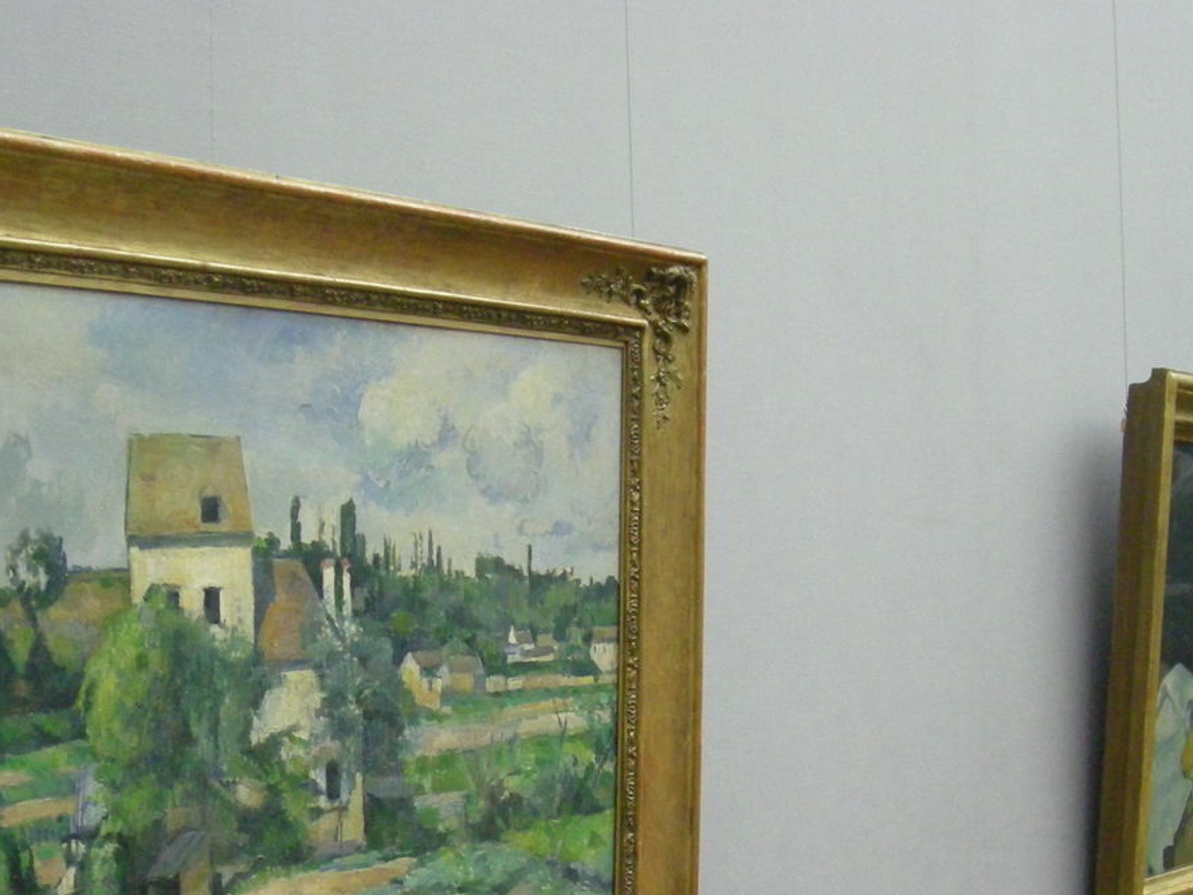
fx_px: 2172
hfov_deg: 30.7
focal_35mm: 63
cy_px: 723
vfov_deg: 22.9
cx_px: 497
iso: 400
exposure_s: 1/46
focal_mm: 5.7
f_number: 2.8
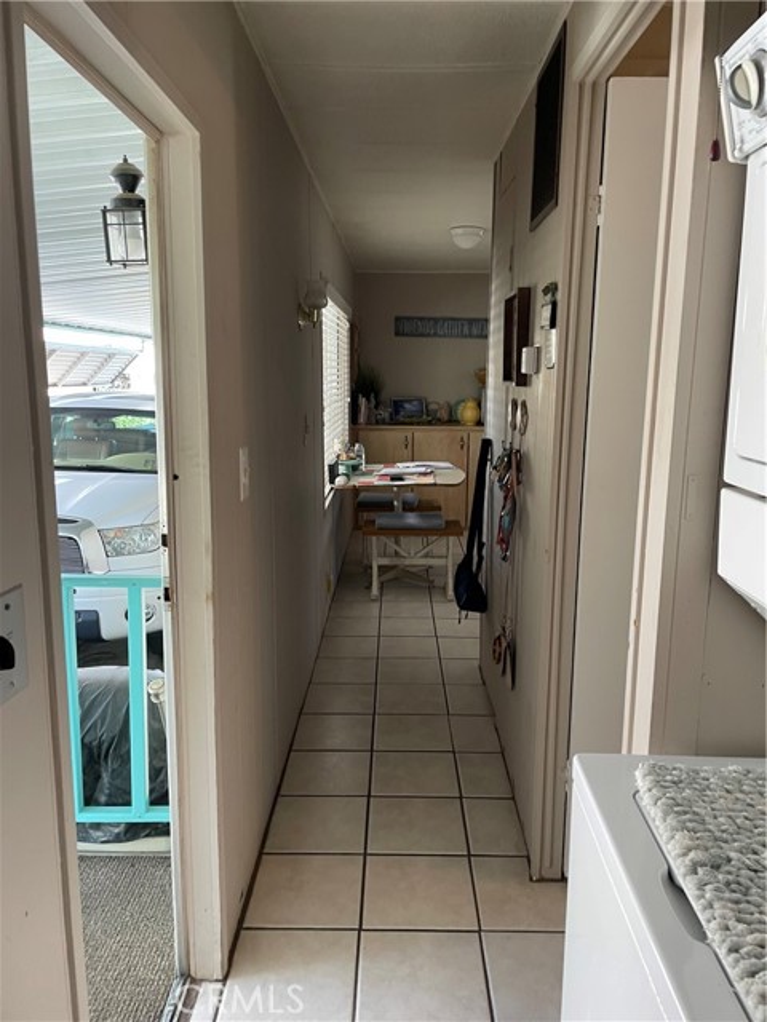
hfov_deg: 53.1
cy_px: 511
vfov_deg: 67.3
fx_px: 768
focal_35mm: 26
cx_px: 384
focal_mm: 4.2
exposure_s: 1/60
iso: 80
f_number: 1.6
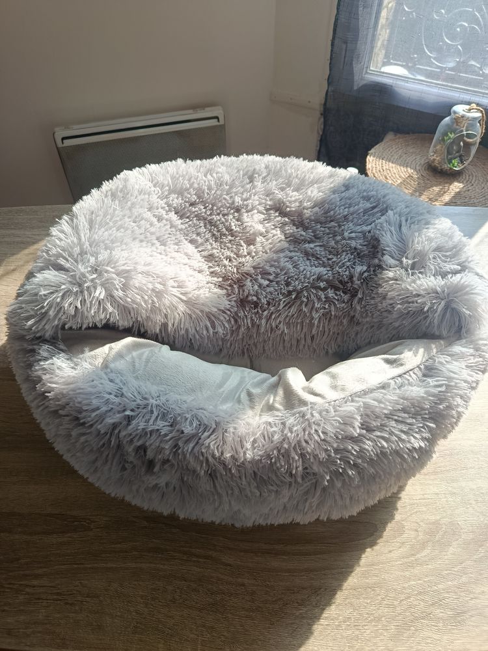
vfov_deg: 71.6
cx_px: 244
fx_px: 451
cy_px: 326
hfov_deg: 56.8
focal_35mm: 24
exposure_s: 1/100
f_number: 1.7
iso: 88
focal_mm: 5.24
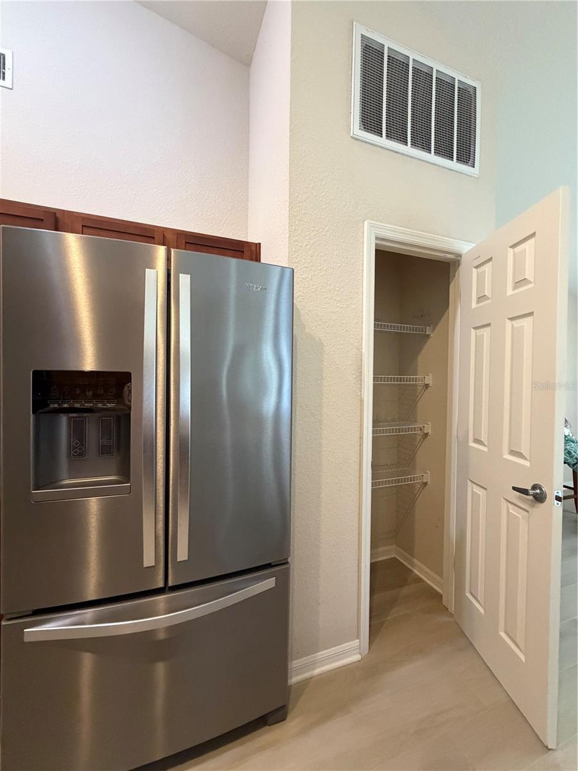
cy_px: 386
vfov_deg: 102.1
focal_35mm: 14
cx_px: 289
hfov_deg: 85.7
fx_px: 312
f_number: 2.2
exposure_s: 1/60
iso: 640
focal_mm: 2.22
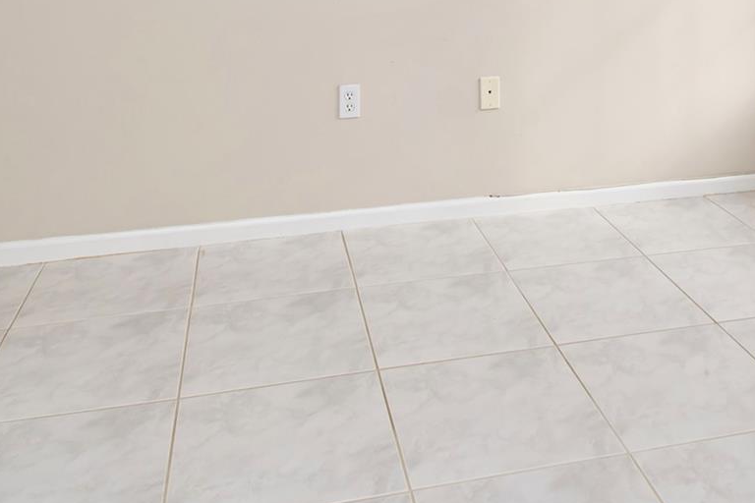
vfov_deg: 28.3
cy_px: -127
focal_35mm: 40
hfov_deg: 47.9
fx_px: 839
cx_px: 483
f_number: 9
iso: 400
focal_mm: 10
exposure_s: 1/100
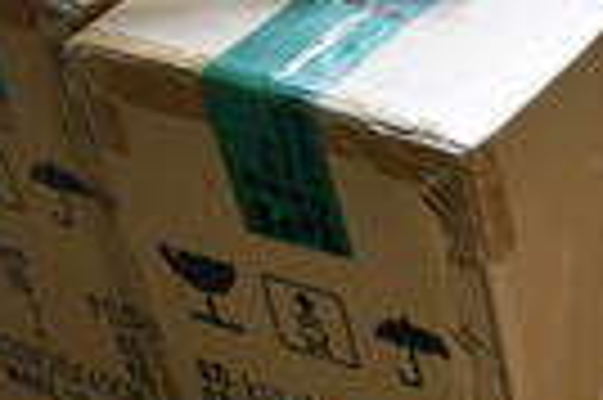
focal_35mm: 123
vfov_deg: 11.1
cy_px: 270
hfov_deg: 15.3
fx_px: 2058
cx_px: 927
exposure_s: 1/30
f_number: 3.5
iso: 220
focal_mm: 18
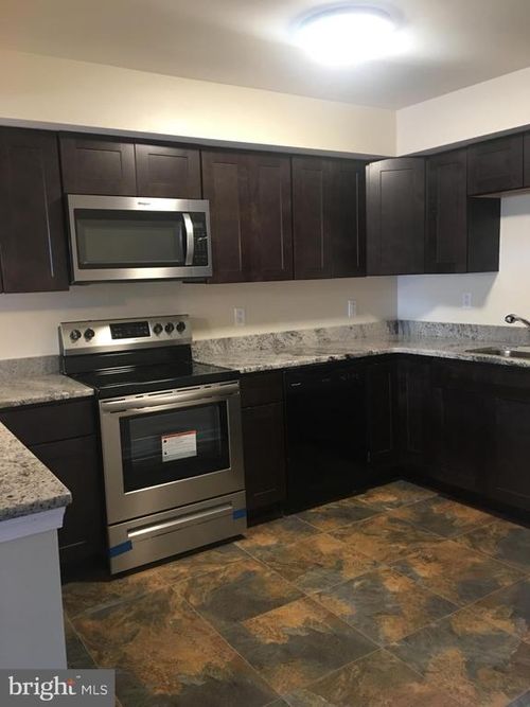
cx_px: 265
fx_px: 592
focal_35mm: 29
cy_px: 354
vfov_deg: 61.7
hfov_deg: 48.2
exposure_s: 1/10
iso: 80
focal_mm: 4.15
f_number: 2.2
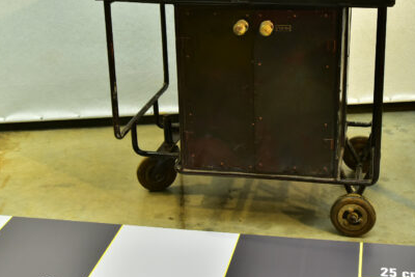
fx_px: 761
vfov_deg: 20.5
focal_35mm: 66
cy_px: 74
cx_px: 275
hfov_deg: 30.3
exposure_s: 1/60
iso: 500
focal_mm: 44
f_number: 8
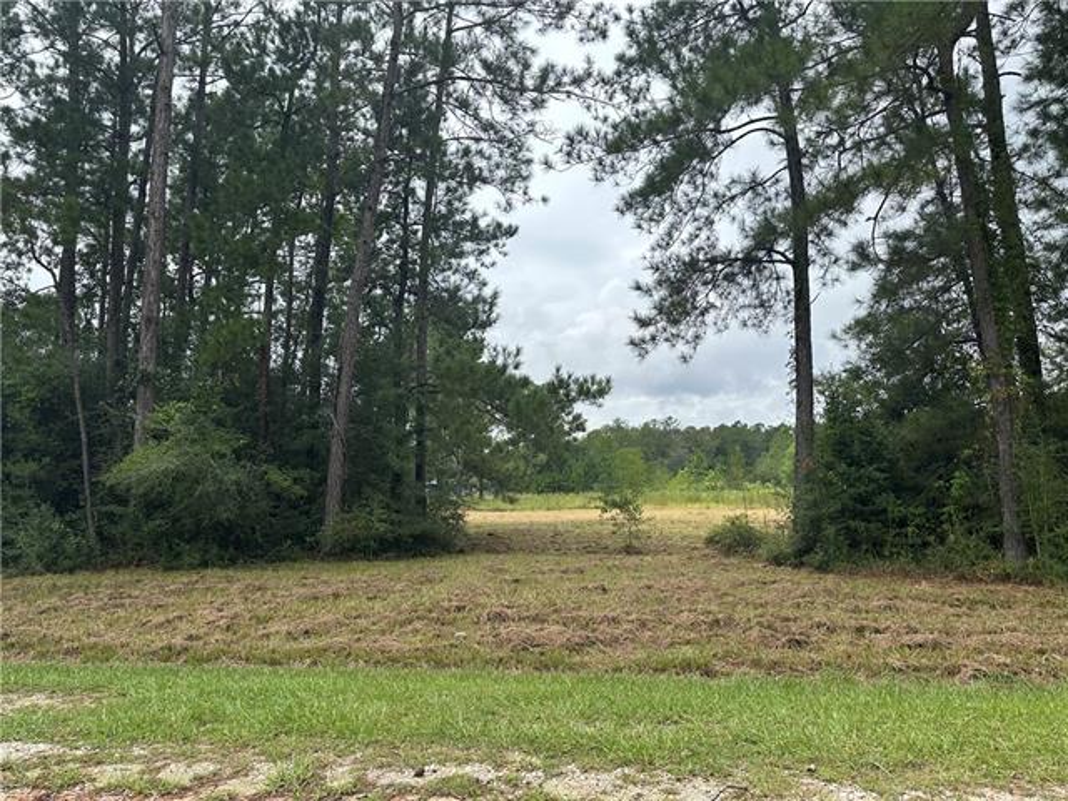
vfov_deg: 56.8
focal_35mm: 24
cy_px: 400
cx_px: 534
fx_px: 740
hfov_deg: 71.6
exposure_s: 1/1453
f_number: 1.78
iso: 80
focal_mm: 6.86
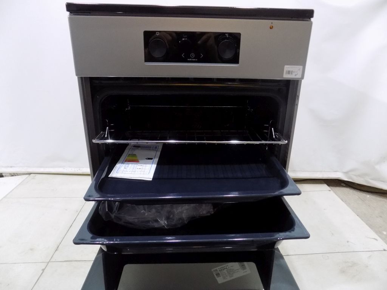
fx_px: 257
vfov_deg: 58.9
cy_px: 145
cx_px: 194
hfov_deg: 73.9
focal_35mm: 23
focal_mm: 4
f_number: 3.1
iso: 400
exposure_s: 1/30
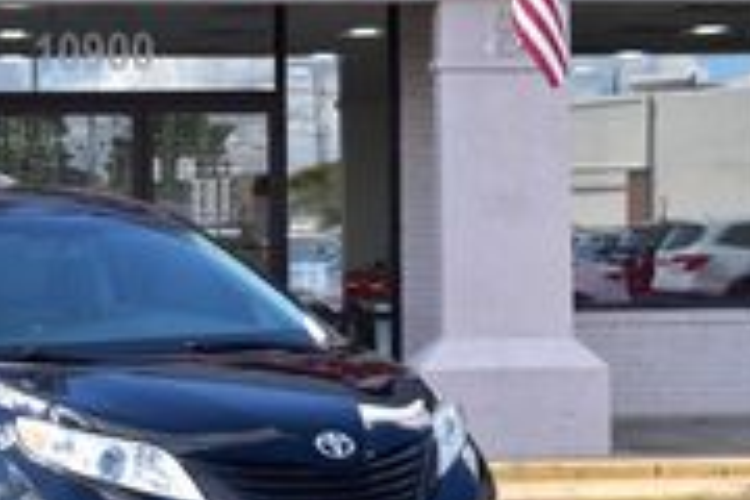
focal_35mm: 103
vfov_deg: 13.3
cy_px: 250
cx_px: 142
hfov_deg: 19.6
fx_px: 2148
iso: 400
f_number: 10
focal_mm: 31
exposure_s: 1/200
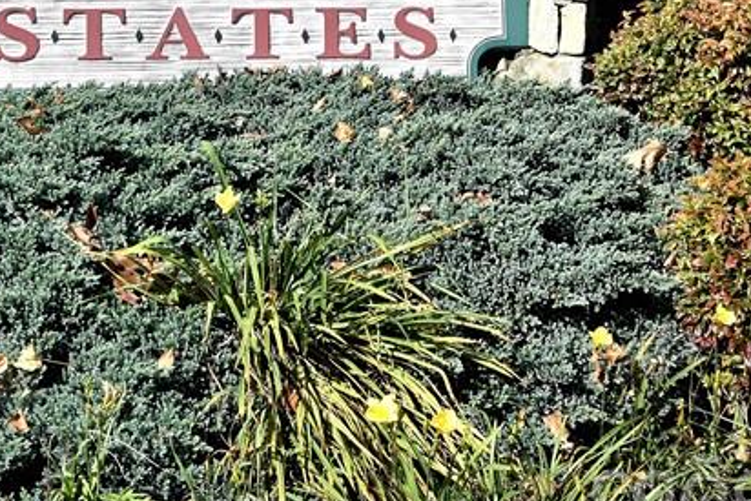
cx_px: 149
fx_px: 1649
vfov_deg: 16.6
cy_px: -83
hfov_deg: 25.2
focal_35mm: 79
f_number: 8
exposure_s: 1/250
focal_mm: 20
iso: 280
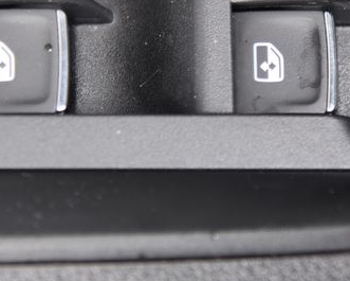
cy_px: -57
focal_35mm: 325
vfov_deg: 4.7
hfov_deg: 5.9
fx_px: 3368
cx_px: 213
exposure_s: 1/50
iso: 500
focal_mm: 112
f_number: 4
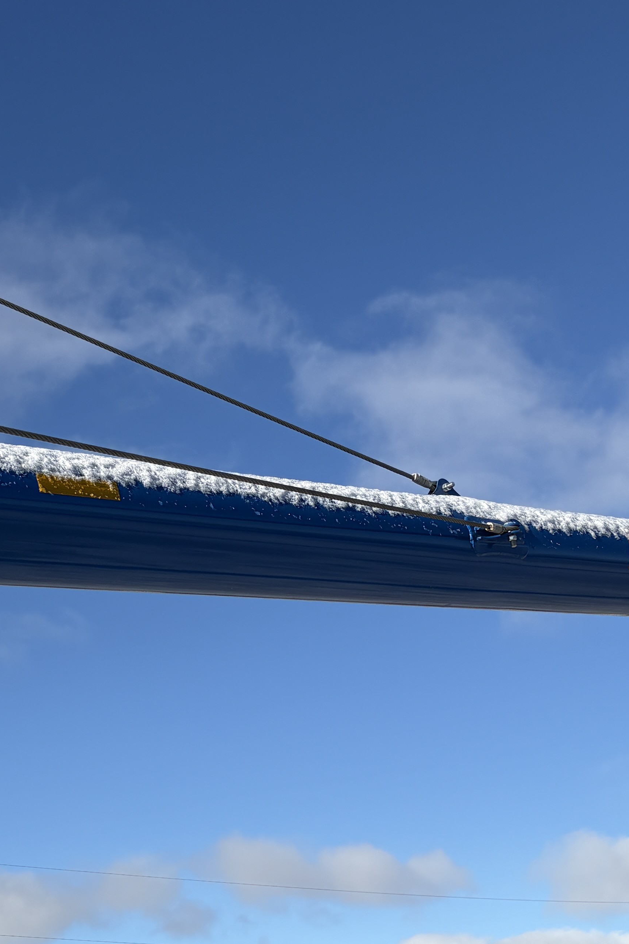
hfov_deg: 22.5
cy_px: 635
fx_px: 1572
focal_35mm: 60
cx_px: 189
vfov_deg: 33.1
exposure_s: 1/4950
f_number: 1.6
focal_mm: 5.96
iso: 50
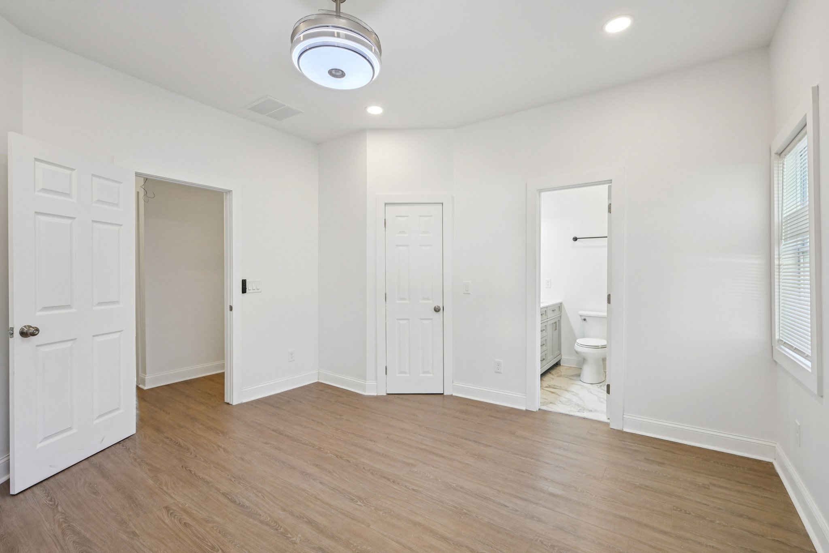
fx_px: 368
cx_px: 414
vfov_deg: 73.7
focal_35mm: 16
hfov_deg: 96.7
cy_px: 276
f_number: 8
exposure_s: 1/80
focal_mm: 16
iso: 400
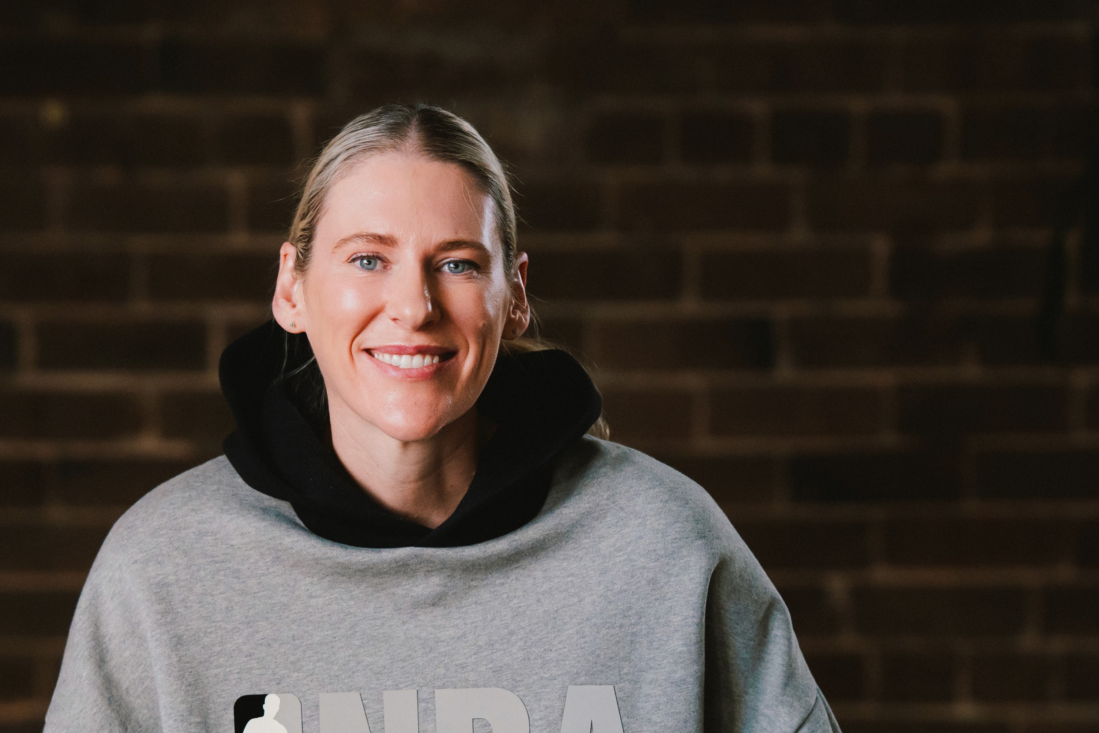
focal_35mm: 166
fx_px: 5067
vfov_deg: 8.2
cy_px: 648
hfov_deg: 12.4
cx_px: 386
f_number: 2.2
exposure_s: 1/500
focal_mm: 85
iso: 1000
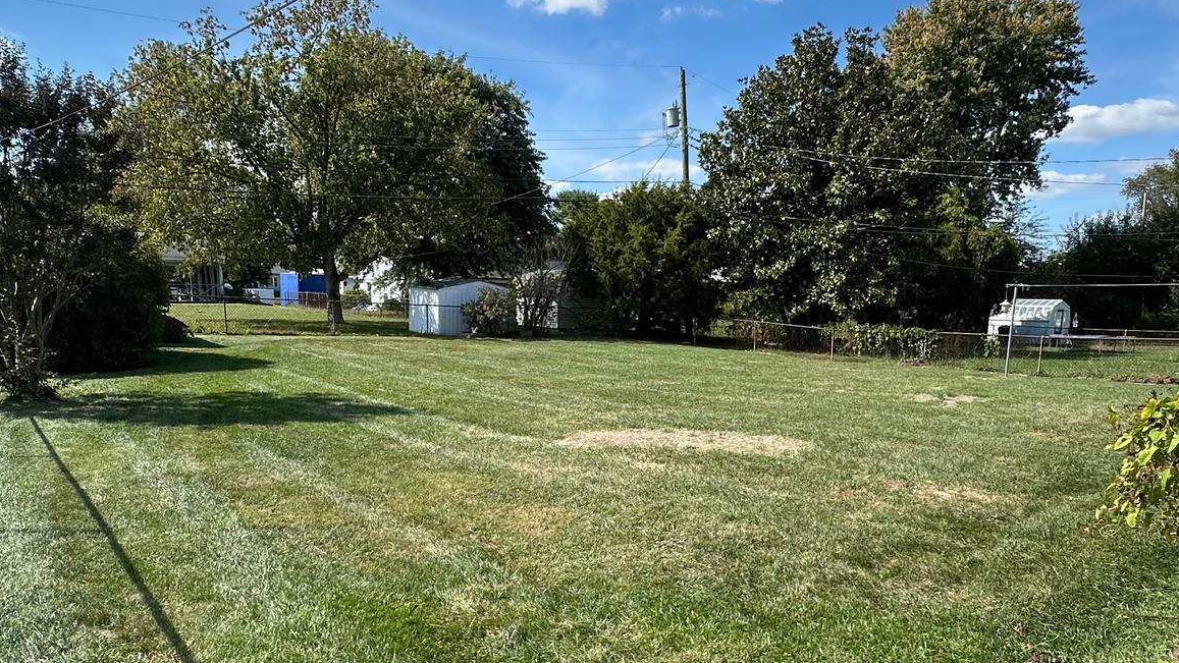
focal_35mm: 27
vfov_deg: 42.4
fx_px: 844
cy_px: 437
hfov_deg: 69.9
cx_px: 598
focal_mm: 2.22
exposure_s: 1/888
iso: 40
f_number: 2.2
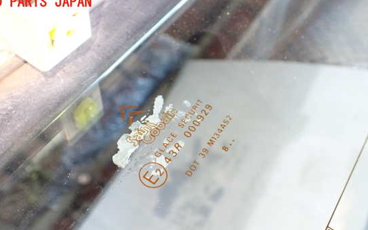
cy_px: 146
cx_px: 172
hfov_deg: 55.3
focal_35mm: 35
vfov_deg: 36.1
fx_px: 351
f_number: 2.3
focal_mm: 5.4
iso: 800
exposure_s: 1/80
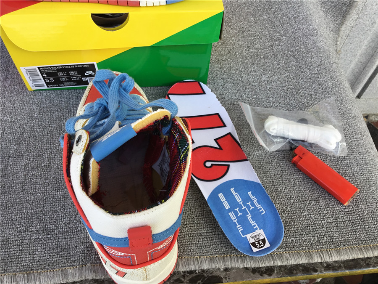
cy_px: 142
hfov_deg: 58.4
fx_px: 339
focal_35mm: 31
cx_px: 189
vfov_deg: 45.4
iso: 25
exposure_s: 1/127
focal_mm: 3.3
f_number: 2.4
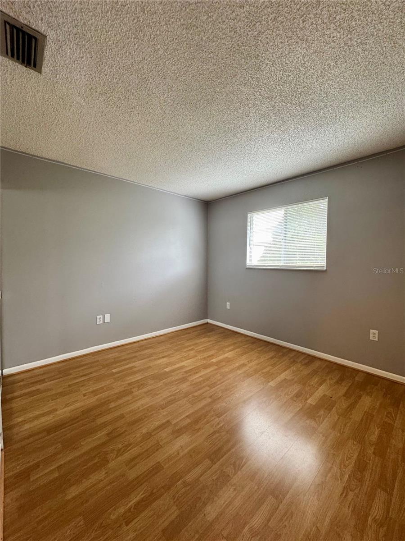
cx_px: 202
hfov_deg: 85.7
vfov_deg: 102.1
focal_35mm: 14
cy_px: 270
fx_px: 218
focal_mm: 2.22
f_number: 2.2
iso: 250
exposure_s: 1/60
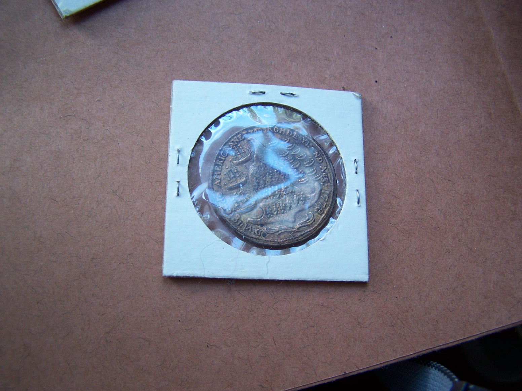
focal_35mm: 38
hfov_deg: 49.0
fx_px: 573
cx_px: 261
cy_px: 196
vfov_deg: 37.7
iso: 80
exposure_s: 1/45
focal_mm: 6.3
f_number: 2.8
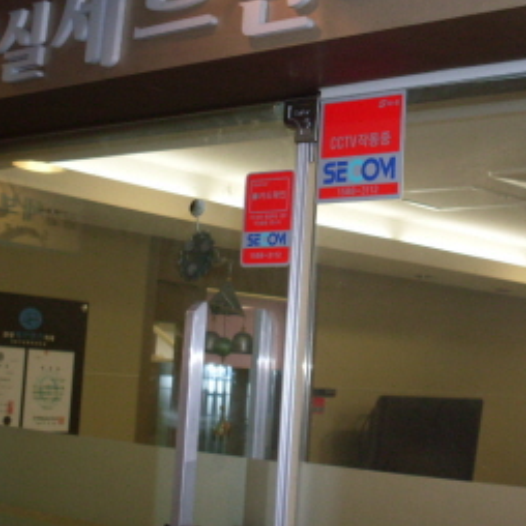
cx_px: 313
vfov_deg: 25.9
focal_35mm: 66
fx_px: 1135
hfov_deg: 26.1
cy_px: 160
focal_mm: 6.3
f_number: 2.8
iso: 100
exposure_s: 1/45
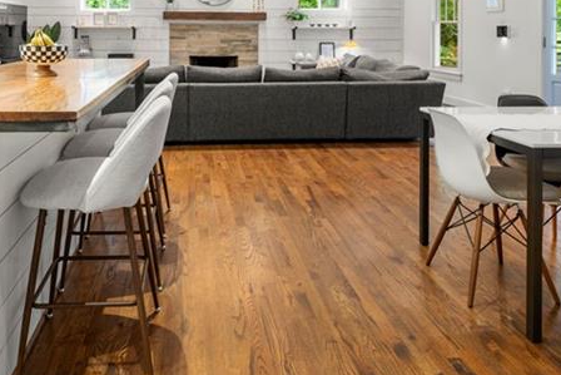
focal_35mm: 32
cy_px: 31
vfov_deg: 38.1
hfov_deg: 58.1
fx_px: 499
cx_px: 215
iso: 640
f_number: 6.3
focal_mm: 14
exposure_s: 1/3
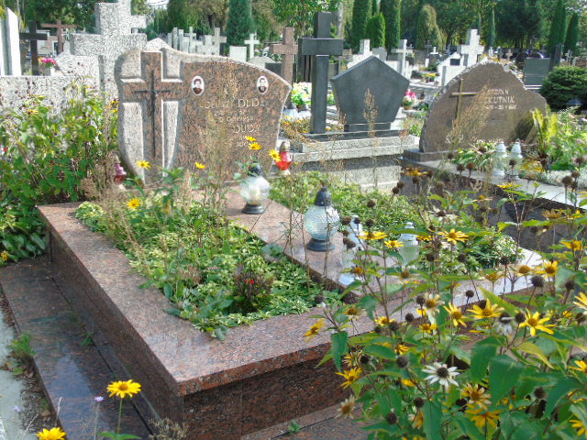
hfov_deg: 54.0
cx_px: 294
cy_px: 220
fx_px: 577
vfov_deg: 41.8
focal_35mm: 34
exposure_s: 1/160
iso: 80
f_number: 3.8
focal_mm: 6.1
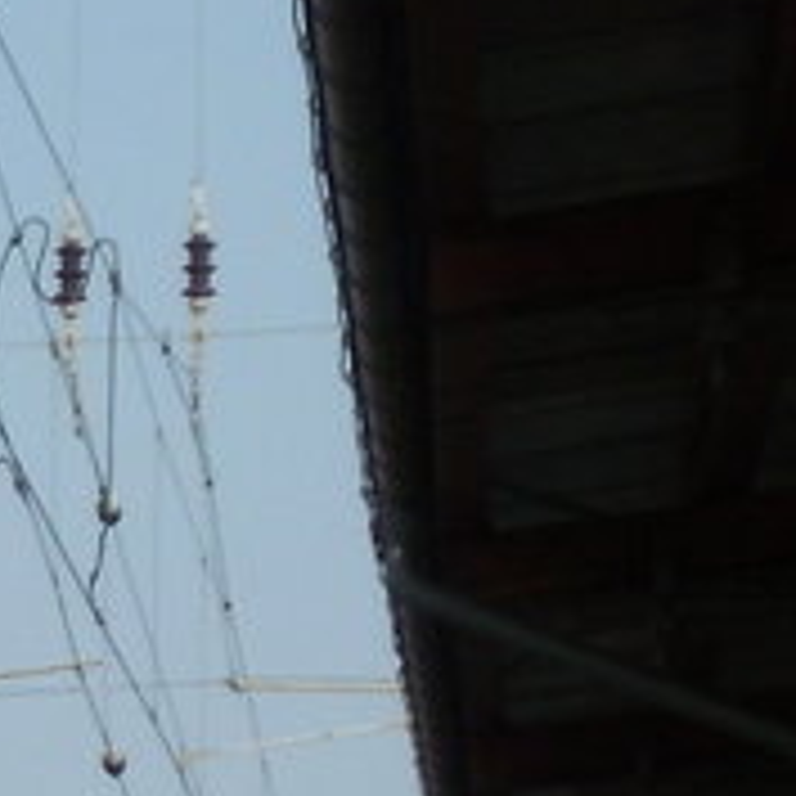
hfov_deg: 5.6
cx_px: -998
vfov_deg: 5.6
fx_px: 7961
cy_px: 1358
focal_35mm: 306
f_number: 4.7
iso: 100
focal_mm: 9.2
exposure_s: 1/608
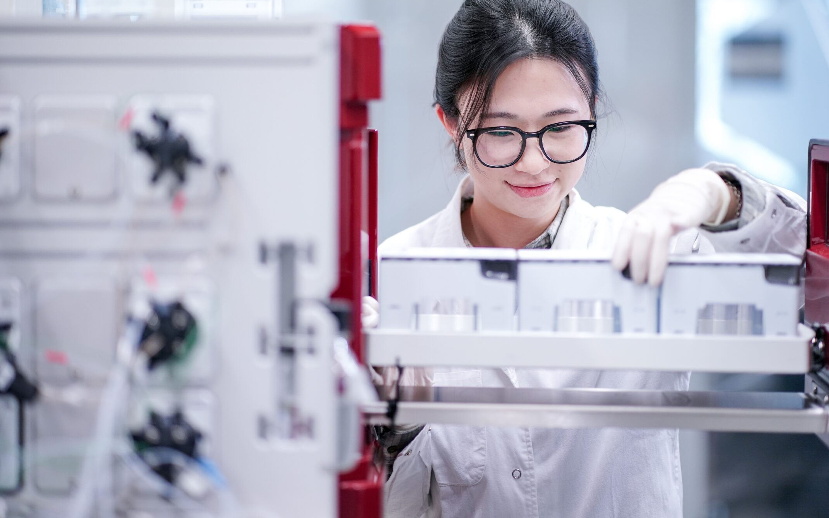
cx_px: 429
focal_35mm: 104
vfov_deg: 12.6
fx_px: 2350
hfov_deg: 20.0
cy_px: 191
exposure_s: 1/160
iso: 400
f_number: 1.4
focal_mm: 85
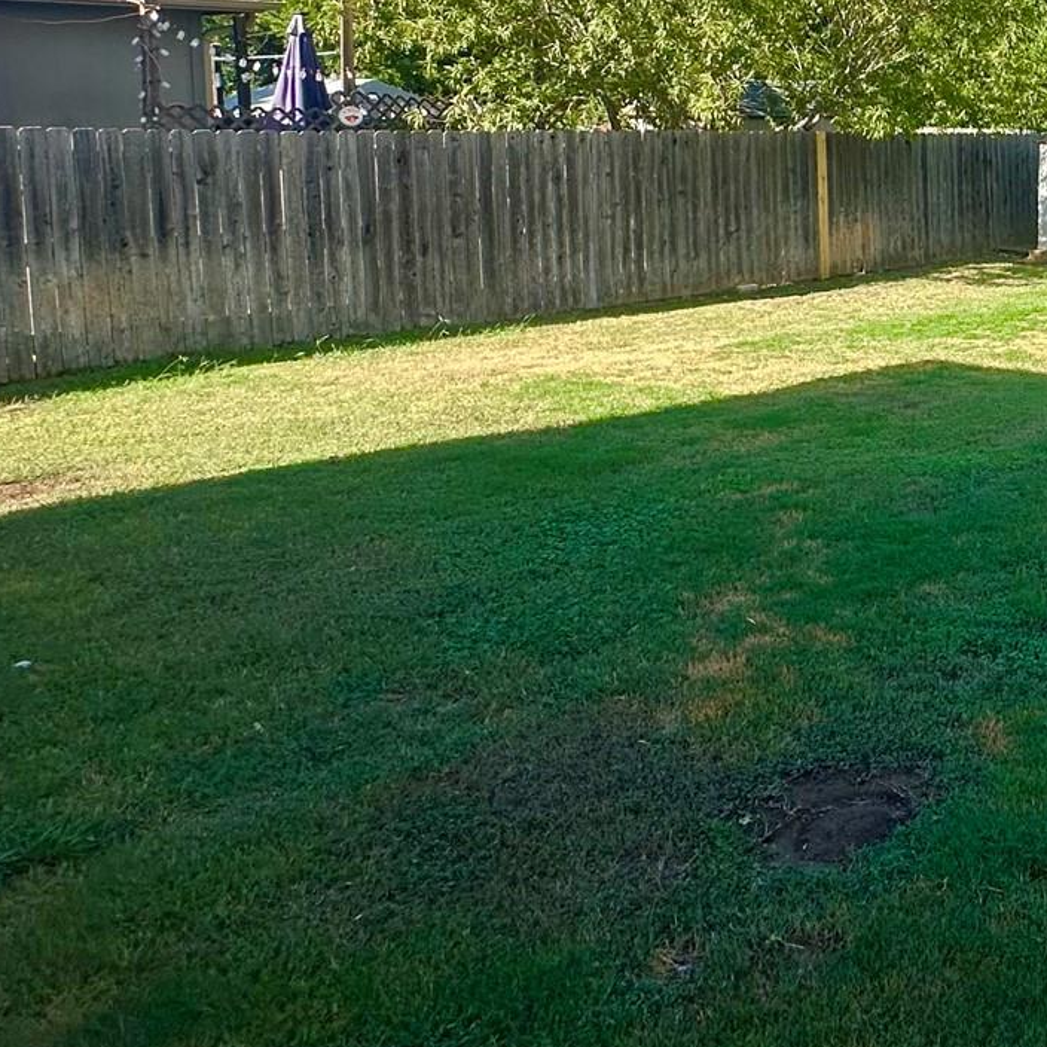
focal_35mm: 36
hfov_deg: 35.7
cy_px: 165
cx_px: 1267
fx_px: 1232
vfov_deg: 43.2
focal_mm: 2.22
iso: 40
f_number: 2.2
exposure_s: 1/774
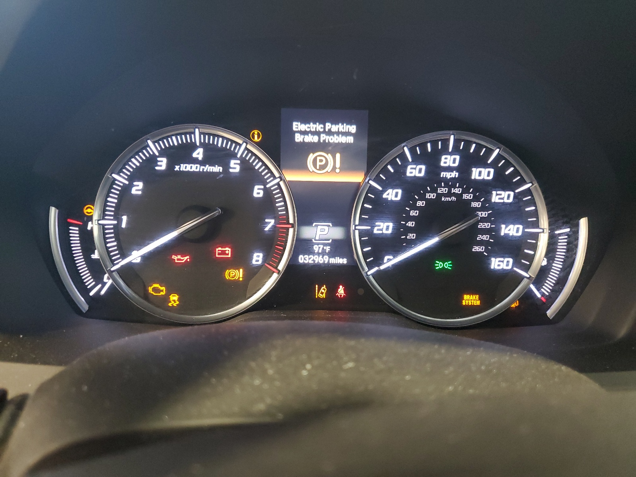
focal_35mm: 26
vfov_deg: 53.1
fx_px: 478
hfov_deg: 67.3
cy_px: 238
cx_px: 318
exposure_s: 1/30
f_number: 1.5
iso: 351
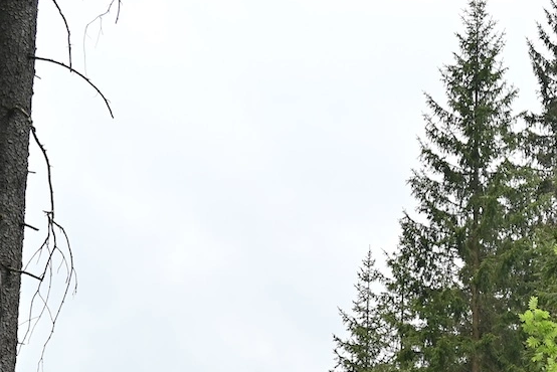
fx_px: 1424
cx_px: 480
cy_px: 466
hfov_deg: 21.7
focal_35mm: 92
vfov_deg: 14.3
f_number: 4.8
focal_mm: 34
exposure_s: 1/250
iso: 280
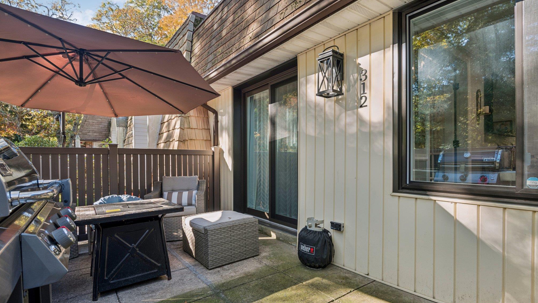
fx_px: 257
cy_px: 165
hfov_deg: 92.7
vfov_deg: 60.9
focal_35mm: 18
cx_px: 269
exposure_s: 1/15
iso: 250
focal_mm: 17
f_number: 9
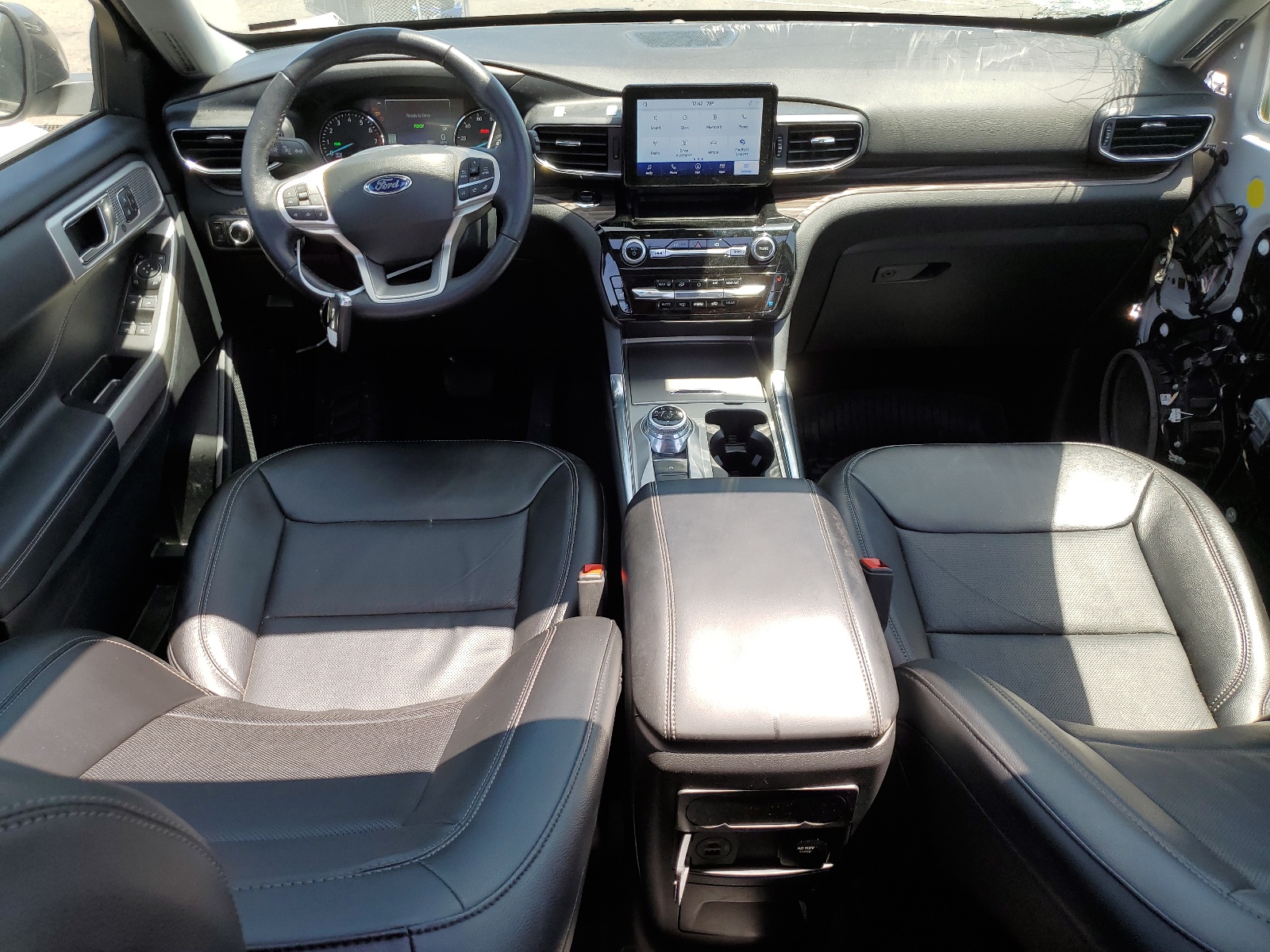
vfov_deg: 53.1
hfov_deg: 67.3
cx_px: 635
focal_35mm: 26
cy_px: 476
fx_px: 954
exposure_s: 1/588
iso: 50
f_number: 1.5
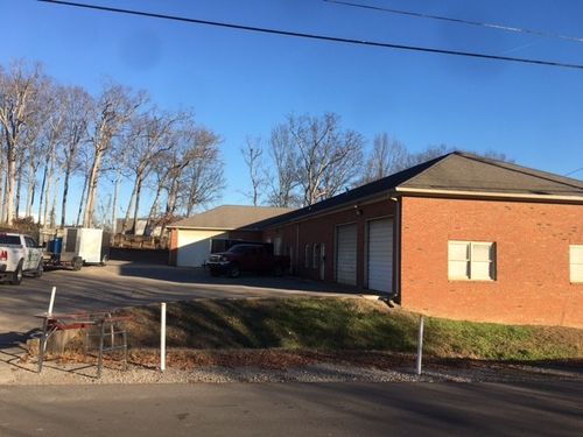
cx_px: 292
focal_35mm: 29
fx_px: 488
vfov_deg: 48.2
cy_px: 218
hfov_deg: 61.7
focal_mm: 4.15
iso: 25
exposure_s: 1/855
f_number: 2.2
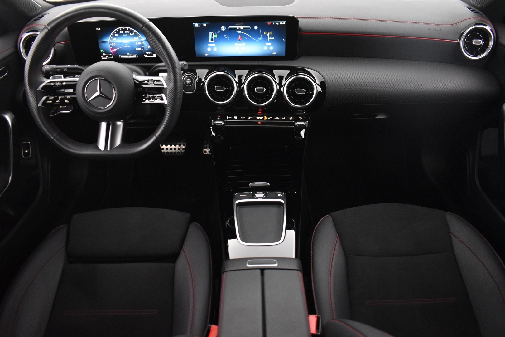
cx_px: 252
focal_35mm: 27
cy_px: 168
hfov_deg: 67.4
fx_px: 379
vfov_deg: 47.9
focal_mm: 18
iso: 3200
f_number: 3.5
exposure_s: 1/20
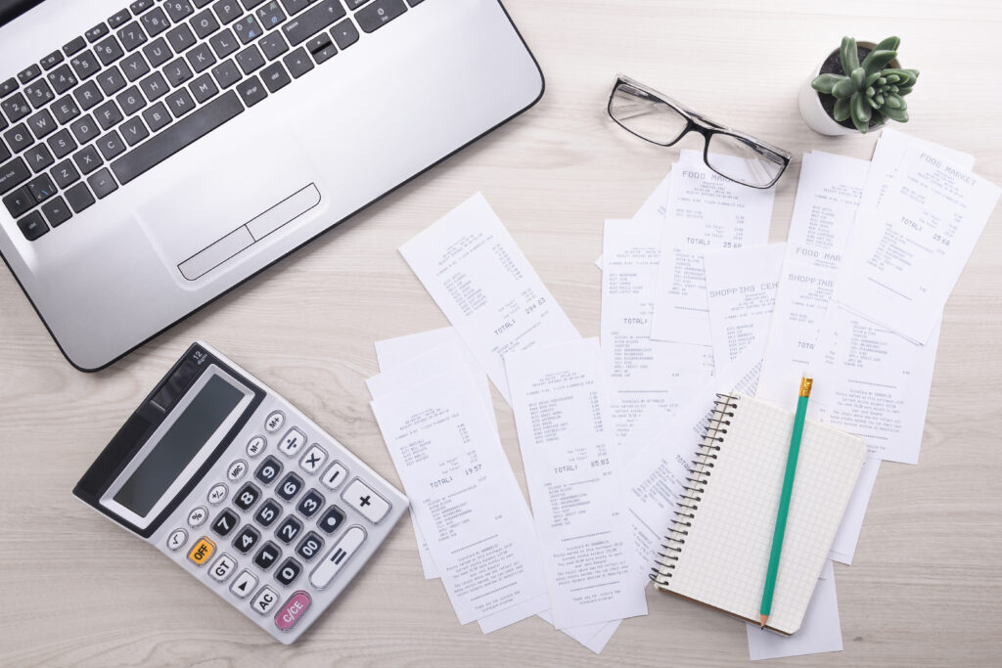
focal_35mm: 36
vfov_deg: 36.9
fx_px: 1002
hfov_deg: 53.1
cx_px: 501
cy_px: 334
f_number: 10
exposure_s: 1/160
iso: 100
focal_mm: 24
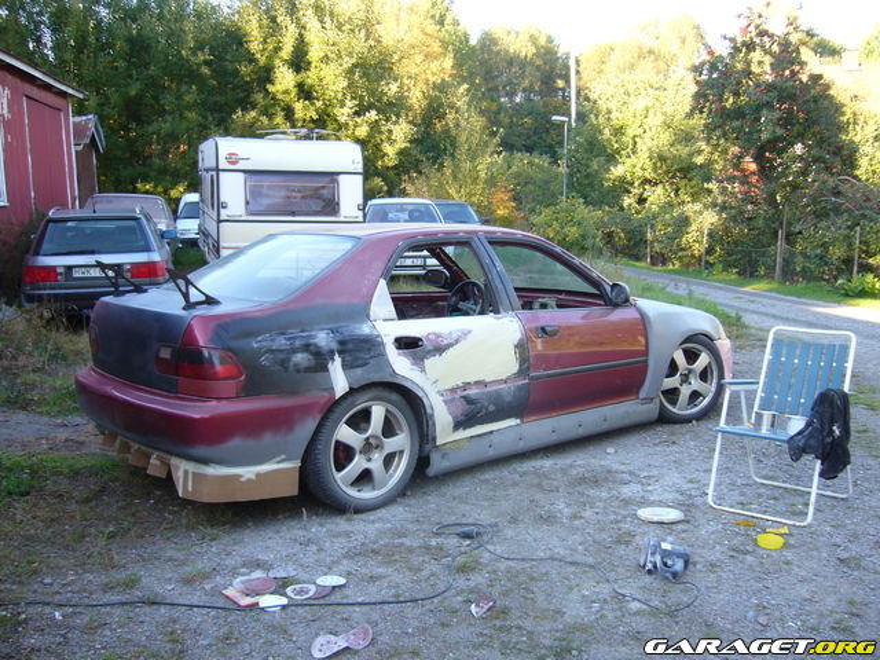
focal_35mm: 35
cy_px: 330
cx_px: 440
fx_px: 890
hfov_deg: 52.6
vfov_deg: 40.7
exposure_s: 1/60
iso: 80
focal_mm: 5.8
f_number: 2.8
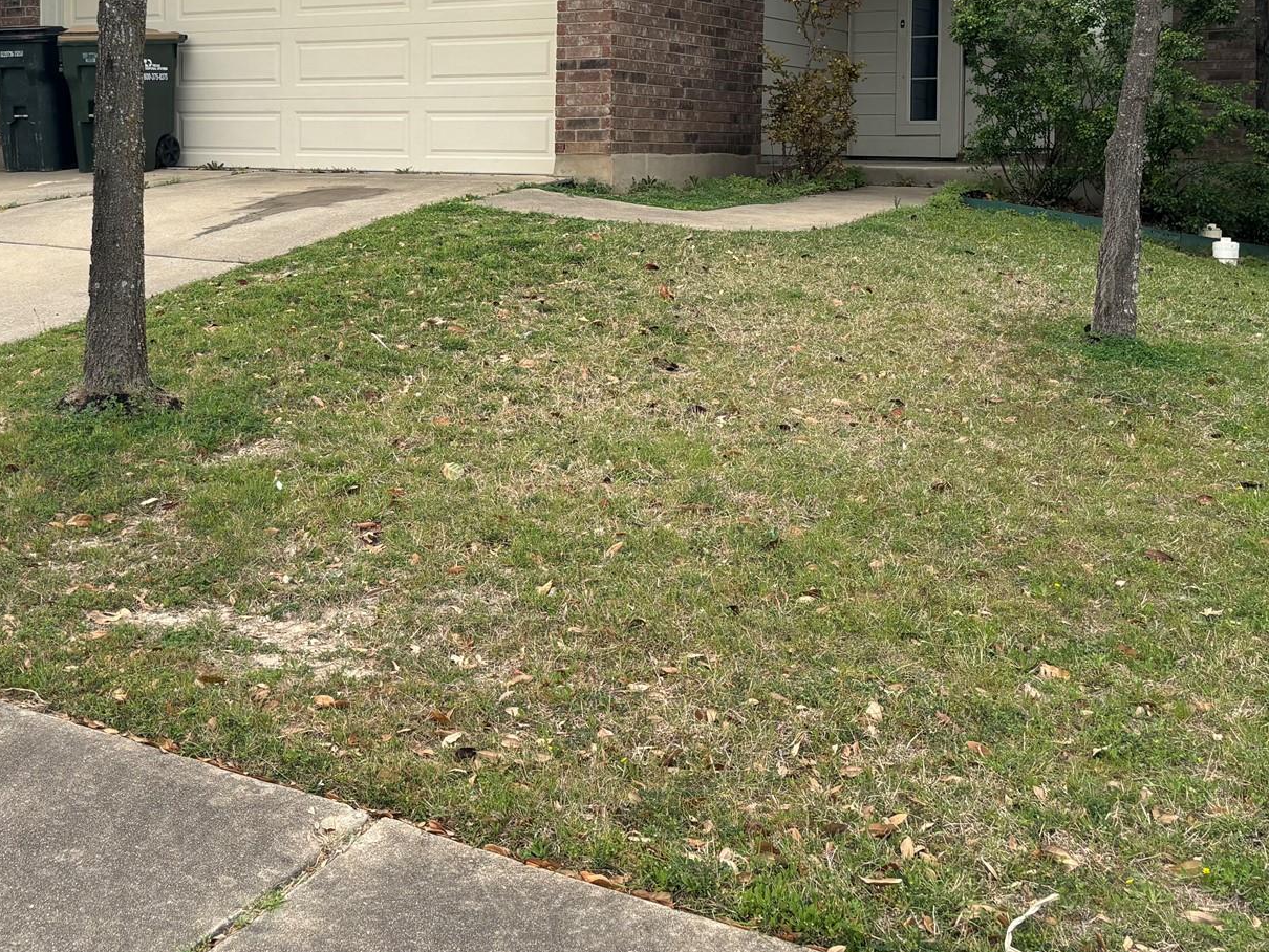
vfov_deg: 31.8
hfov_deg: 42.2
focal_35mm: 44
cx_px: 397
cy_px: 163
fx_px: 1613
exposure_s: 1/2513
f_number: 1.6
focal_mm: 5.96
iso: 50
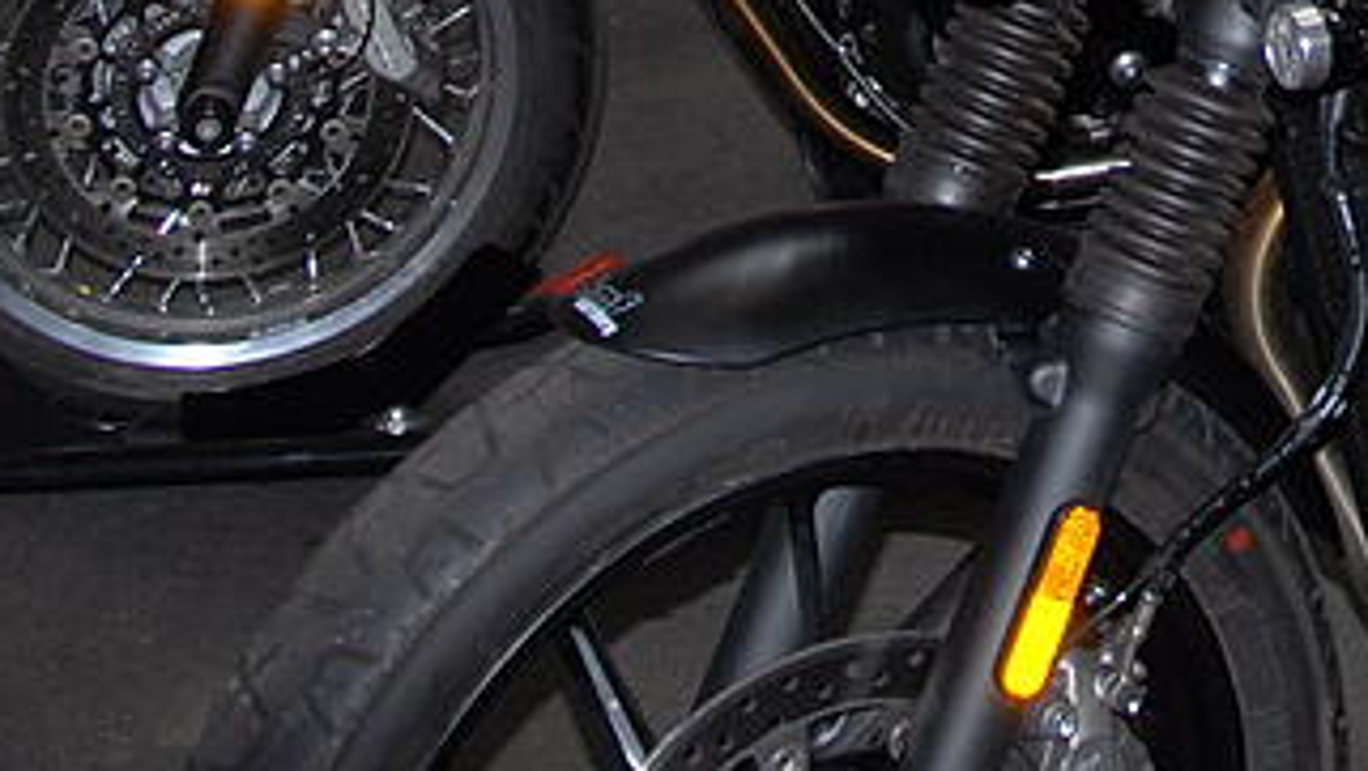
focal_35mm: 137
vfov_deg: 8.5
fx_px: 4972
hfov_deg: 15.0
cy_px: -686
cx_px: 1775
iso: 200
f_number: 4
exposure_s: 1/60
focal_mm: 26
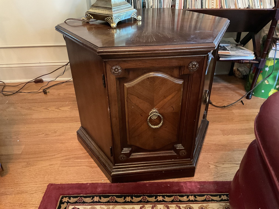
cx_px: 140
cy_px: 104
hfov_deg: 61.7
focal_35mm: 29
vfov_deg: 48.2
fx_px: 234
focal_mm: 3
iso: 500
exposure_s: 1/24
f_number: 1.8
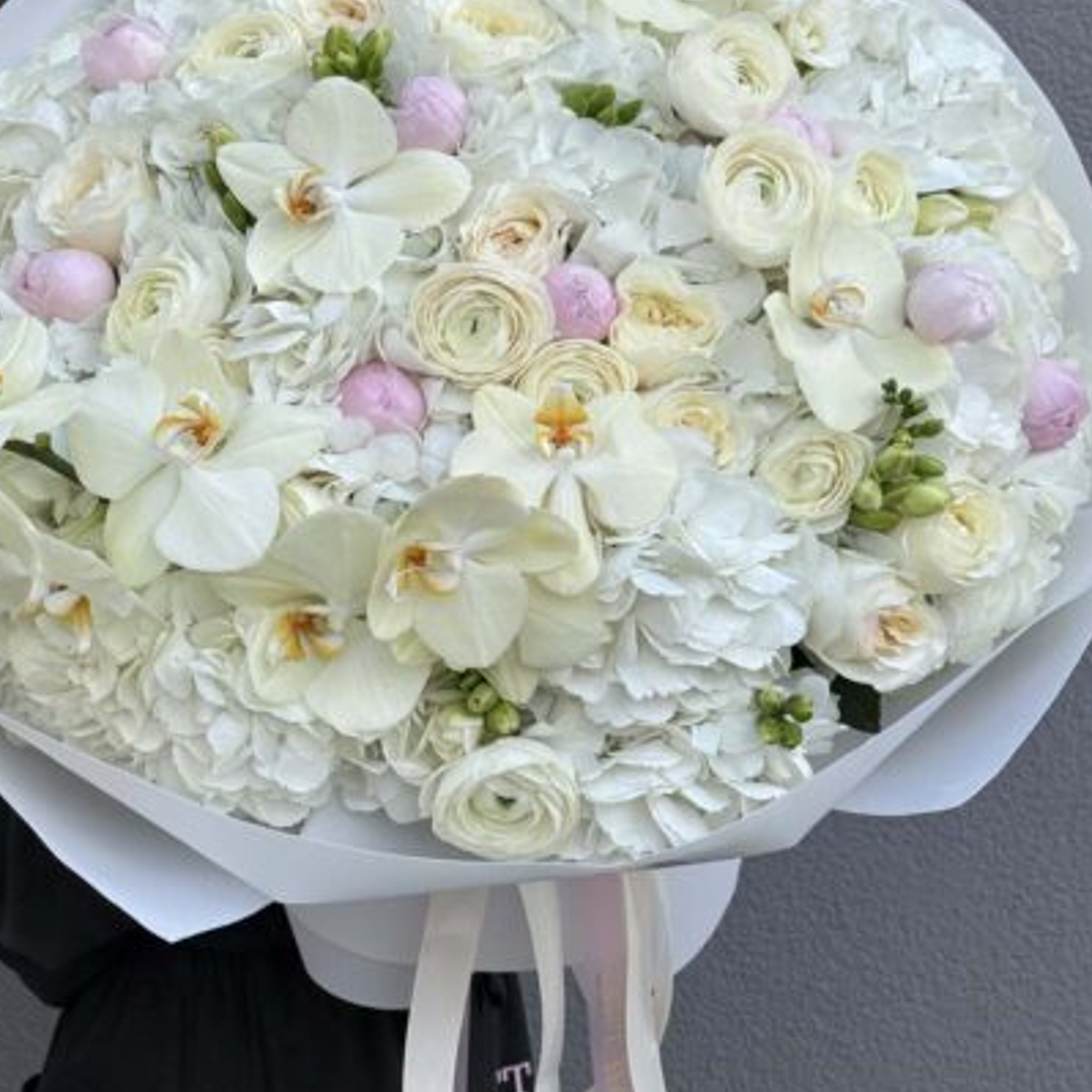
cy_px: 493
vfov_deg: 20.4
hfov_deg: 20.4
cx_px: 430
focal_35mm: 85
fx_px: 3034
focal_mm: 6.8
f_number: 1.8
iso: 64
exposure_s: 1/1070
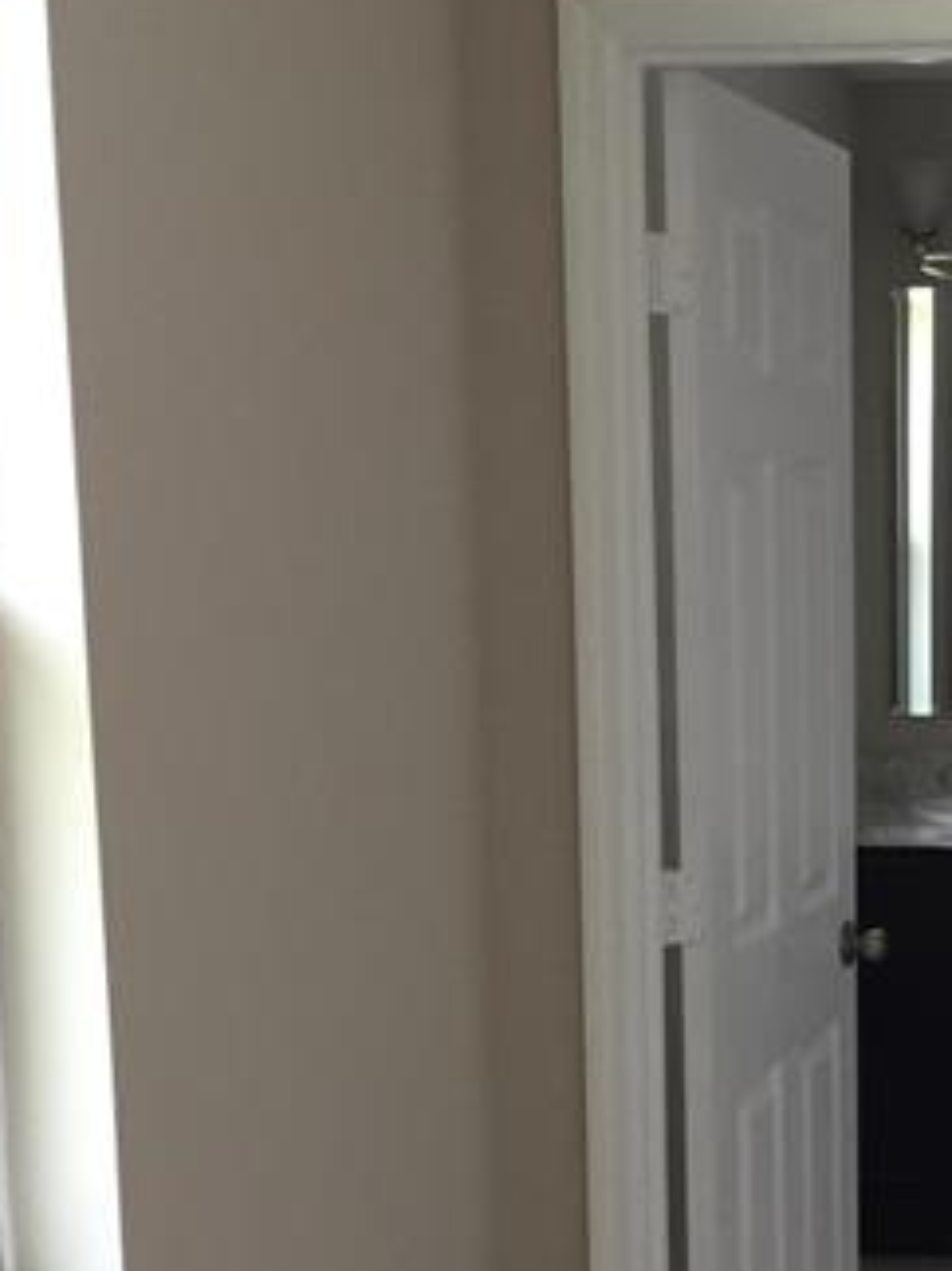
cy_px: 952
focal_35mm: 69
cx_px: 952
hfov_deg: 20.6
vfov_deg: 27.8
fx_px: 2532
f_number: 2.2
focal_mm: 4.15
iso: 40
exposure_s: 1/30
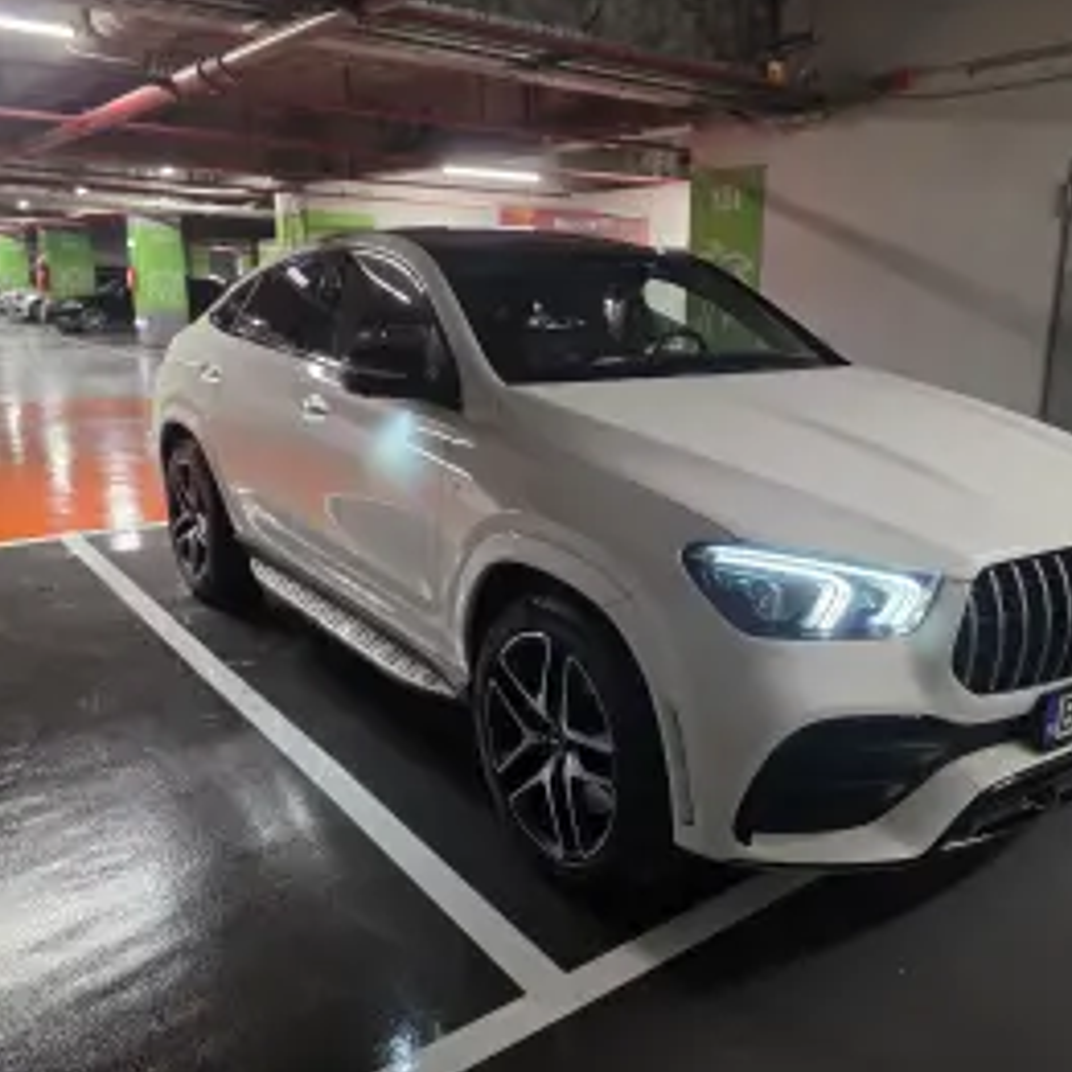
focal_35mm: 28
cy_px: 526
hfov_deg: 57.0
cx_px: 620
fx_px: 981
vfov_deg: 57.3
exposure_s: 1/50
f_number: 1.7
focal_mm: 6.3
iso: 400
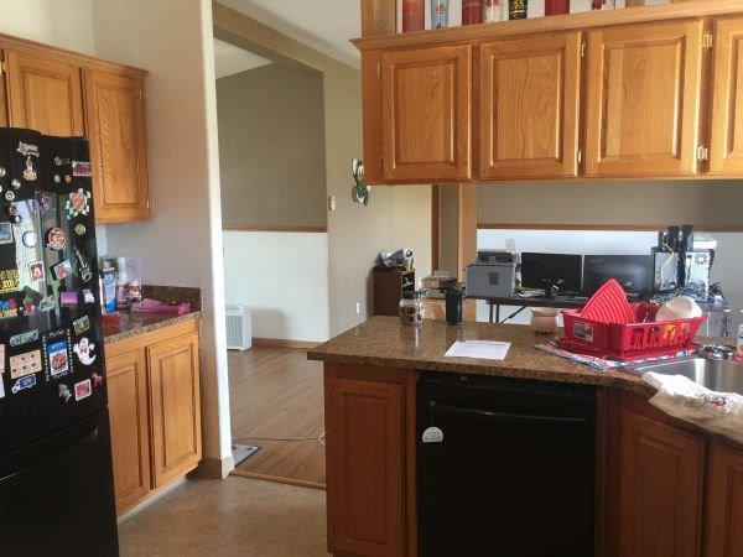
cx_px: 372
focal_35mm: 29
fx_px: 622
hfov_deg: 61.7
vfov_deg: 48.2
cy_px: 278
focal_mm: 4.15
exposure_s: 1/15
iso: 32
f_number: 2.2
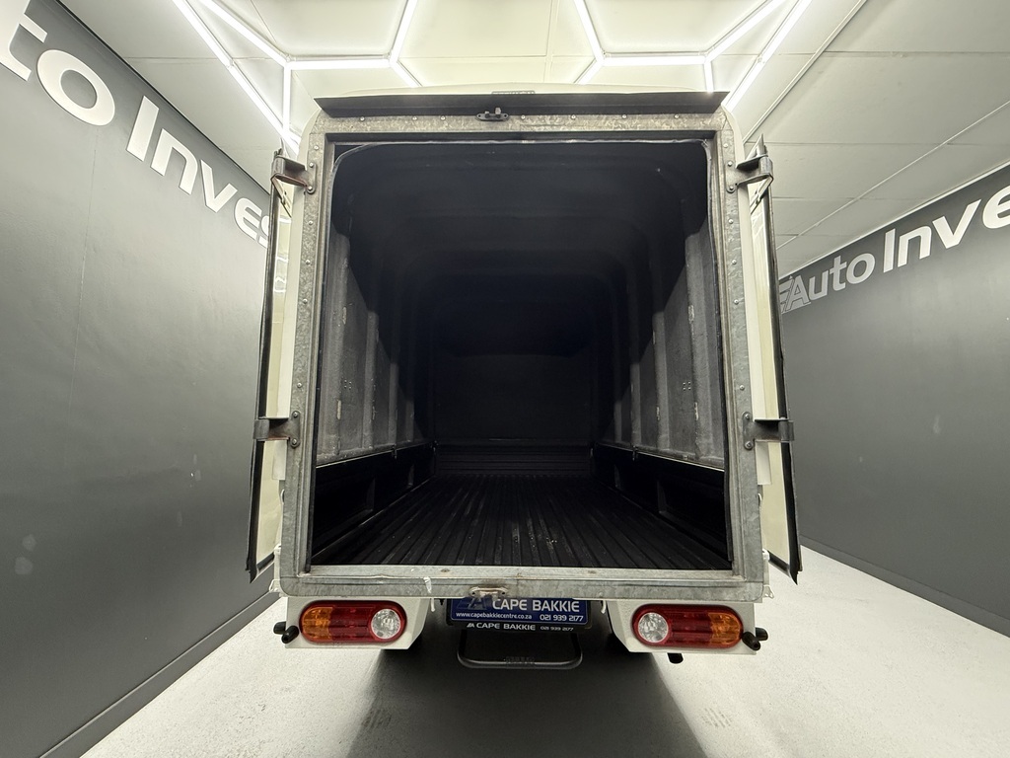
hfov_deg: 102.1
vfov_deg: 85.7
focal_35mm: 14
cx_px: 505
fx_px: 408
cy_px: 379
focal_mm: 2.22
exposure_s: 1/50
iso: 400
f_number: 2.2
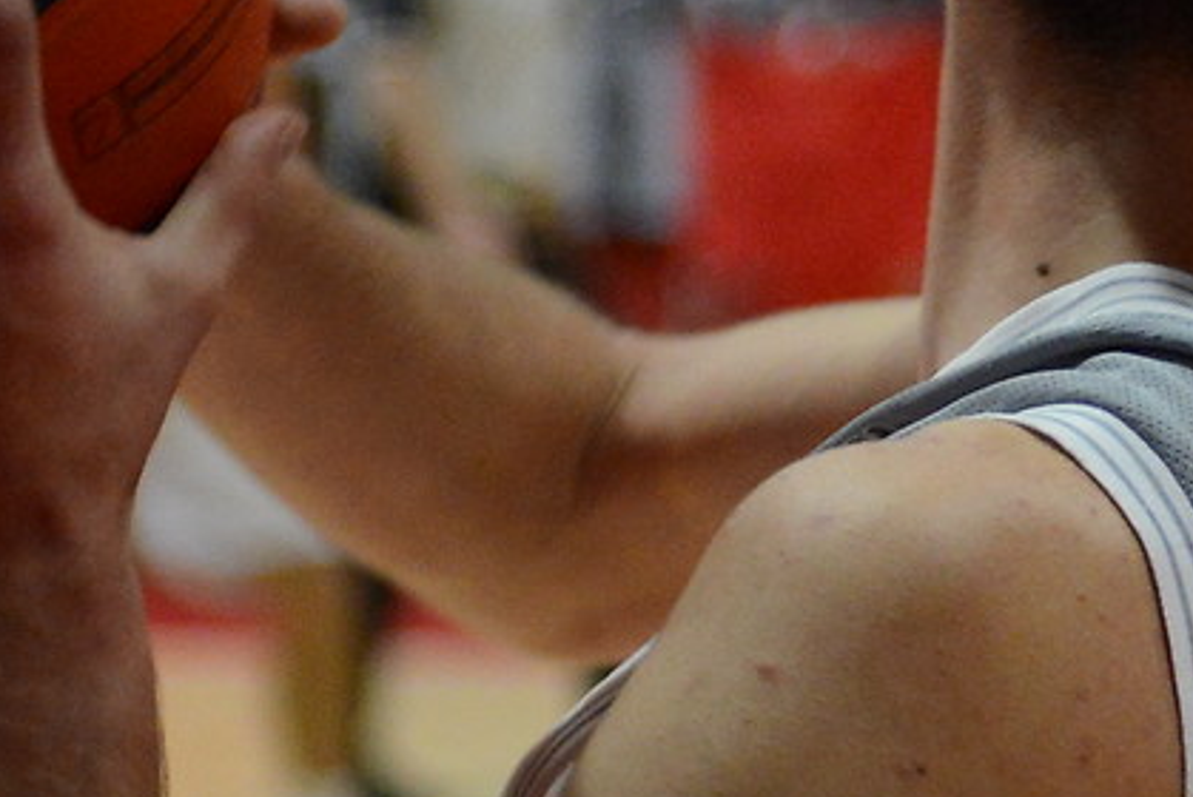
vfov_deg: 3.9
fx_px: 11772
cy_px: 633
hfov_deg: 5.7
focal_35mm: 355
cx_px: 1760
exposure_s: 1/800
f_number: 2.8
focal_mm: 62
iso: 3200
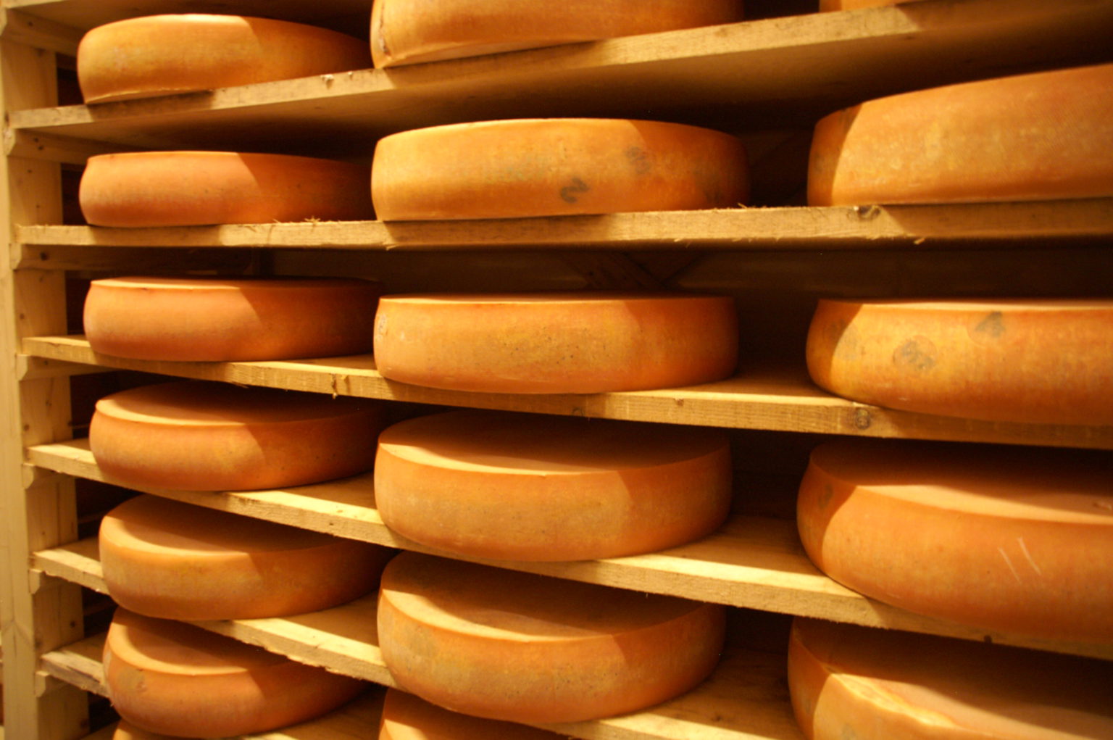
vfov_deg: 47.8
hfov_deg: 67.4
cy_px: 370
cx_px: 556
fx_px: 834
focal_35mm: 27
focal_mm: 18
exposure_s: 1/13
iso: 800
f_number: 3.5
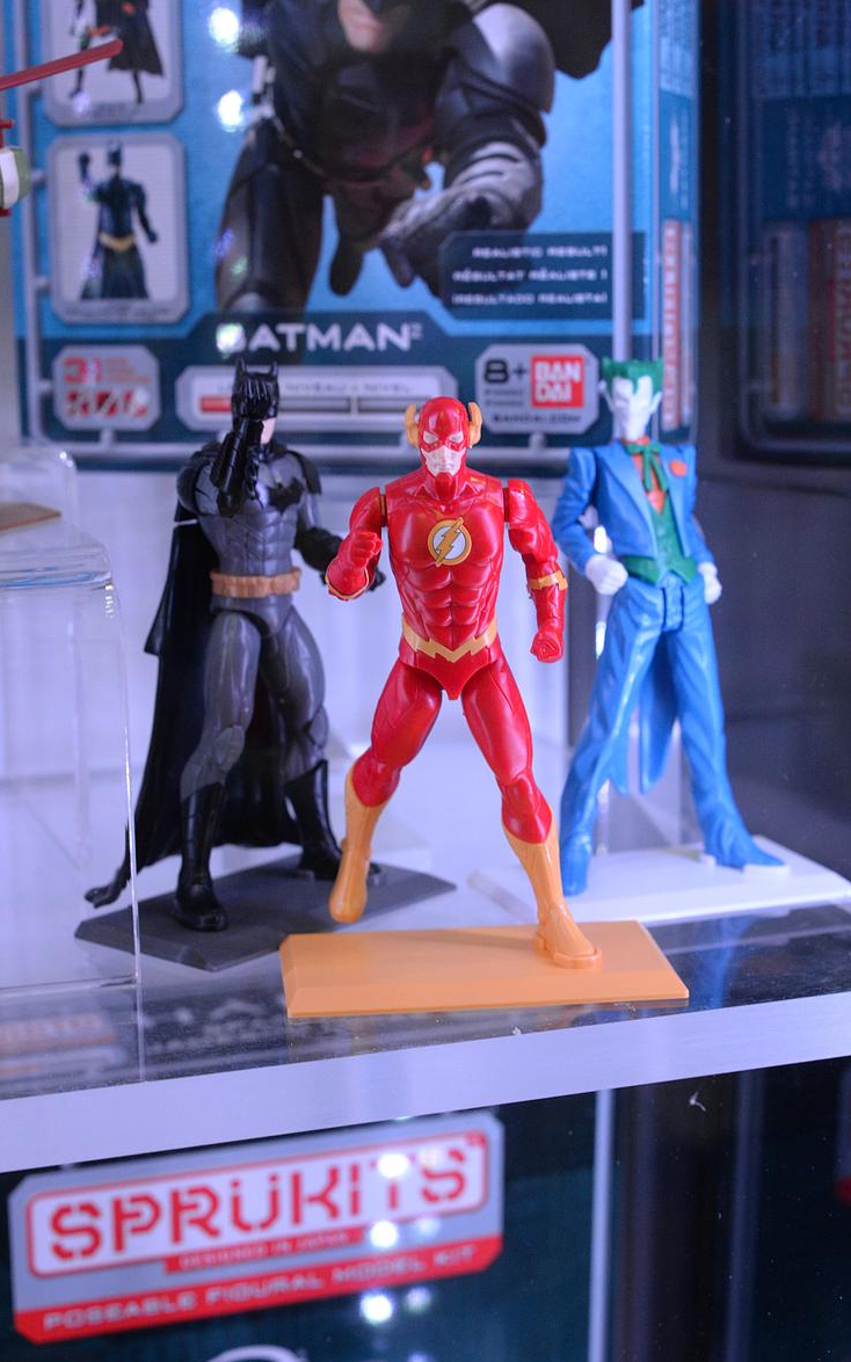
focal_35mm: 52
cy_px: 671
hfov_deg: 24.9
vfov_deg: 38.9
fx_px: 1930
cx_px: 444
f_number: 9
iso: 3200
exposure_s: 1/100
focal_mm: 50
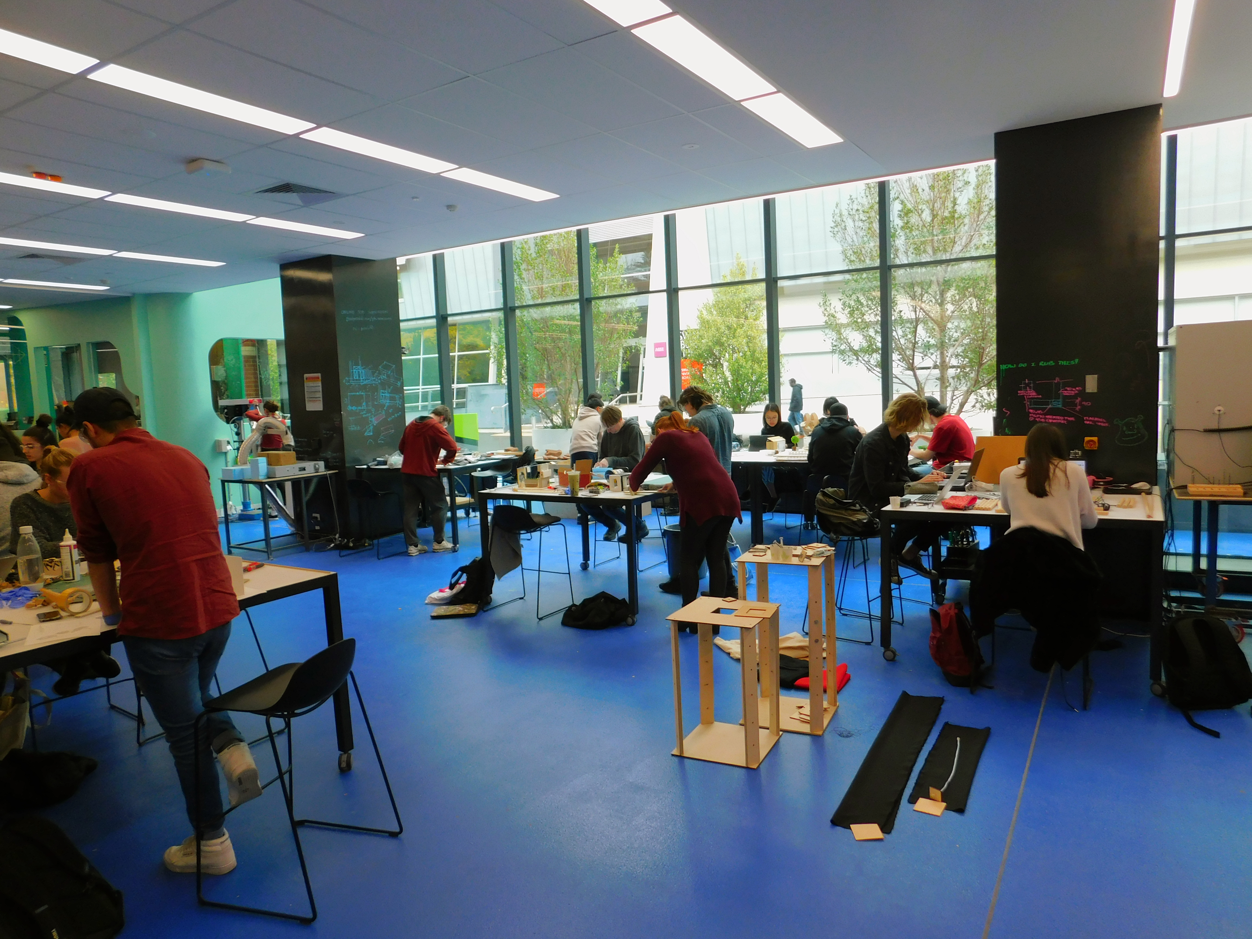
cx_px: 626
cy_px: 470
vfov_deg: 58.9
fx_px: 832
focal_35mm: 23
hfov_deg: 73.9
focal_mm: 4
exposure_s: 1/50
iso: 125
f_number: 3
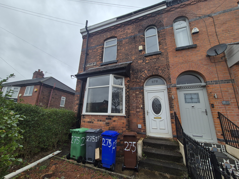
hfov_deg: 106.2
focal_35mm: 13
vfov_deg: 89.9
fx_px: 90
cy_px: 90
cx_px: 120
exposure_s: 1/614
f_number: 2.2
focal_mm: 2.2
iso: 50
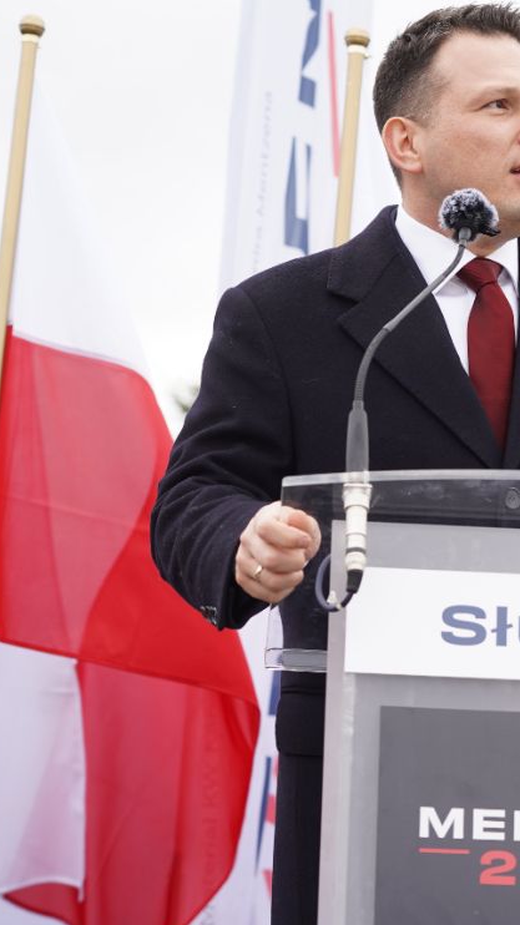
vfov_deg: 19.1
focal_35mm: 112
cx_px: 434
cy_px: 459
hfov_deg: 10.8
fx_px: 2747
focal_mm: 61
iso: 100
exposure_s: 1/100
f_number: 4
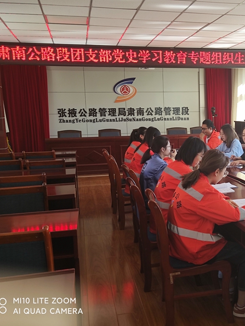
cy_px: 164
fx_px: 405
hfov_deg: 32.7
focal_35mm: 43
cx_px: 196
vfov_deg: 43.8
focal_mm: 4.71
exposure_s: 1/103
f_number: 1.79
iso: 50
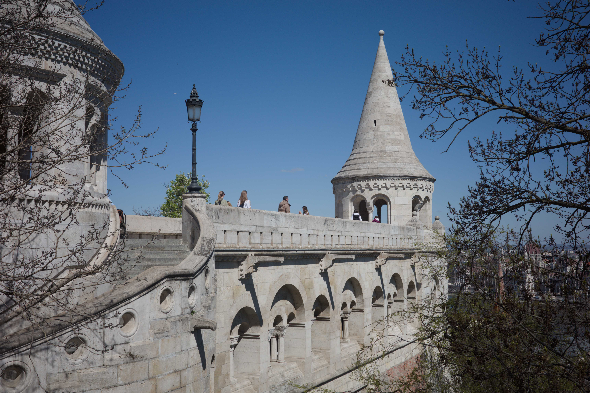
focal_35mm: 40
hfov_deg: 48.5
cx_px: 295
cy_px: 196
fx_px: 656
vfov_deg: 33.4
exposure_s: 1/800
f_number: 7.1
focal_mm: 26
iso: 100
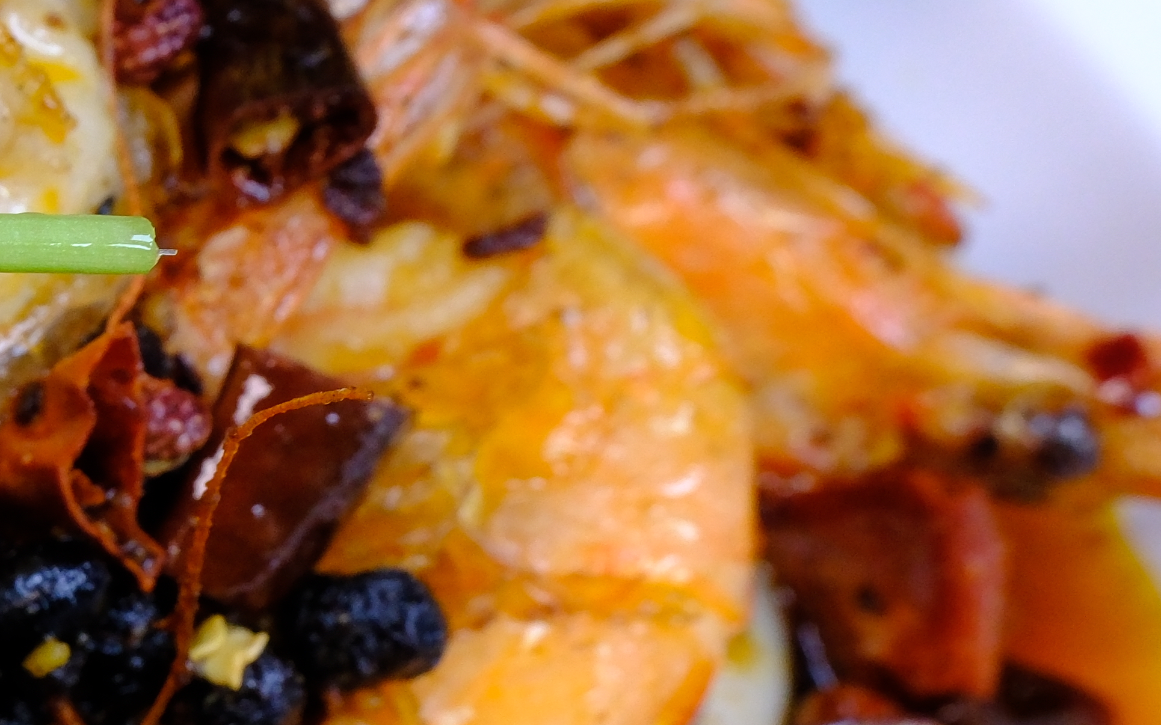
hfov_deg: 12.8
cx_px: -778
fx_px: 4778
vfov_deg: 8.6
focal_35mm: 151
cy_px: 834
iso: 800
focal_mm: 24.8
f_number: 6.4
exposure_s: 1/38
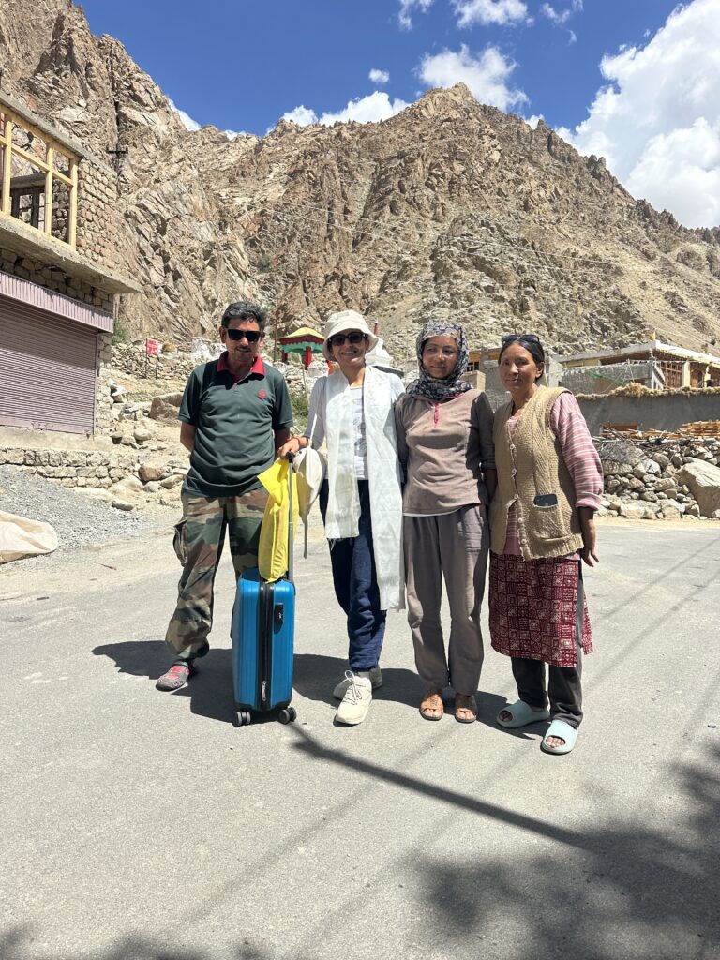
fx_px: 666
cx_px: 360
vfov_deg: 71.6
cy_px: 480
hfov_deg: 56.8
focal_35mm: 24
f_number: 1.78
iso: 80
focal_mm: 6.86
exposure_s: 1/4348
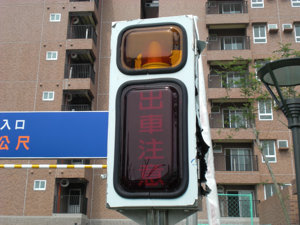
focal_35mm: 51
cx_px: 150
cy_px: 112
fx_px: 442
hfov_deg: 37.5
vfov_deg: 28.6
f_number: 3.6
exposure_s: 1/400
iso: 64
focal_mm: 8.44
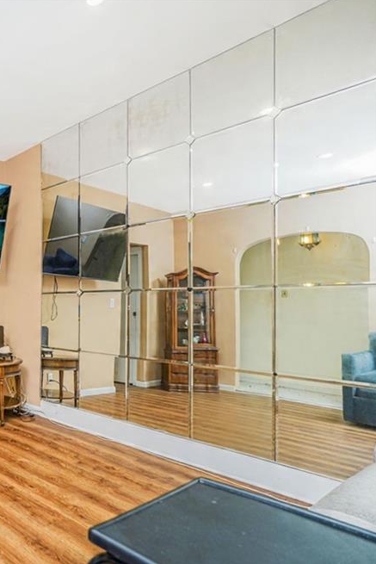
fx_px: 391
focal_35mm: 25
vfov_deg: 71.5
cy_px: 289
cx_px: -59
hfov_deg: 39.4
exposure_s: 1/25
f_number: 4
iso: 64
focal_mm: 16
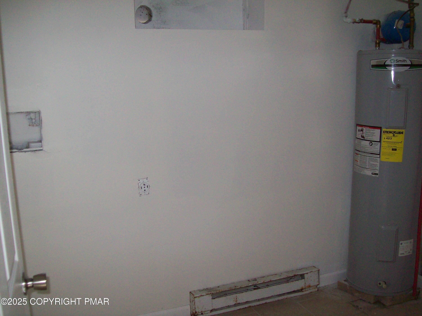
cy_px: 158
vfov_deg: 39.7
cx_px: 211
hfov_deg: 51.4
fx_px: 439
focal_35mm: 36
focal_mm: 6
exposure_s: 1/64
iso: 200
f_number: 2.7
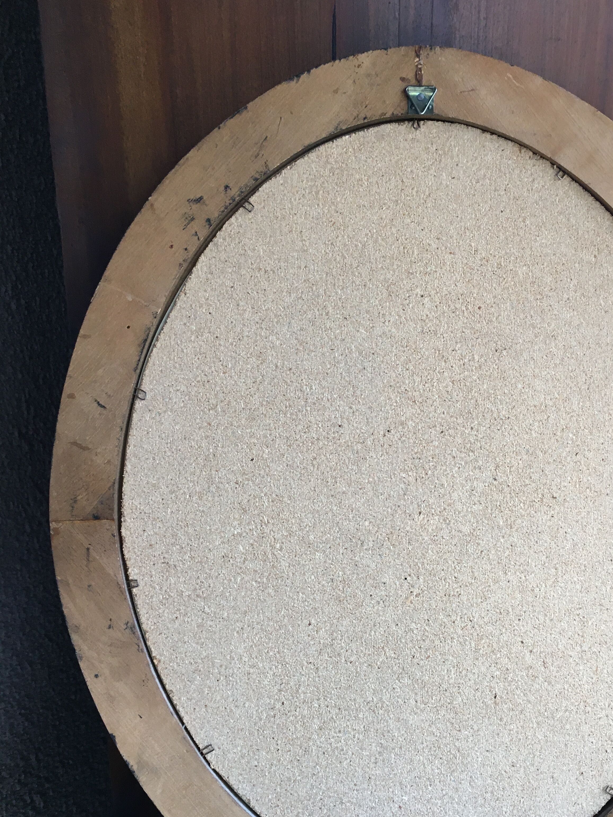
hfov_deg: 37.4
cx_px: 401
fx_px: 897
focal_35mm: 38
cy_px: 478
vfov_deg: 48.8
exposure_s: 1/33
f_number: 2.2
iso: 50
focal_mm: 4.15
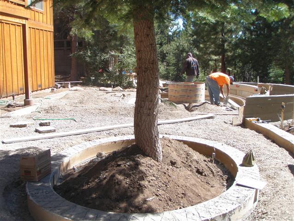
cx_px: 147
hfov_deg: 49.0
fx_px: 323
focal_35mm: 38
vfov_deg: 37.7
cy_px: 110
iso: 80
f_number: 3.5
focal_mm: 6.7
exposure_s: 1/500
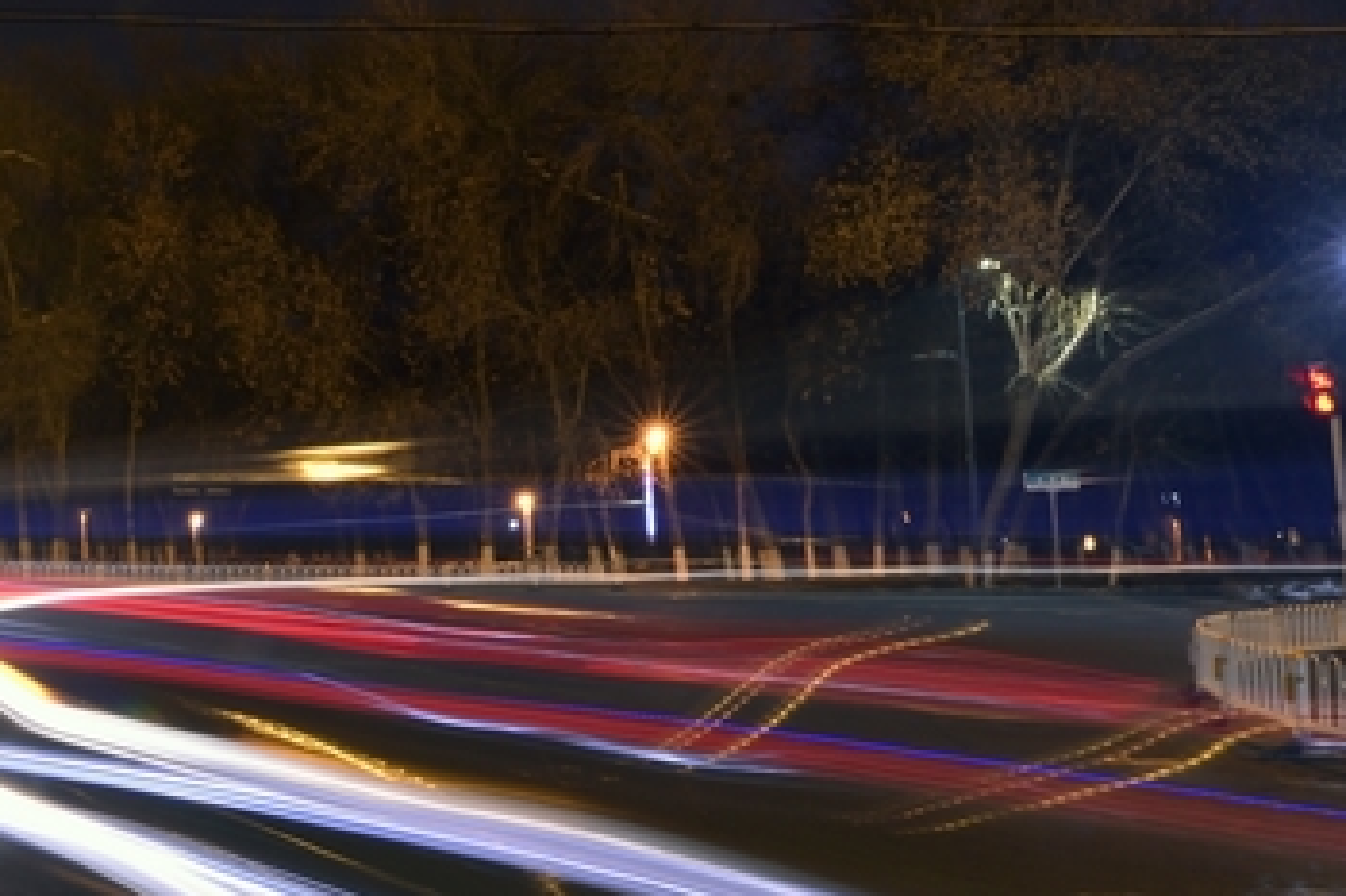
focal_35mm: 48
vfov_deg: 28.0
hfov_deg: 31.2
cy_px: 373
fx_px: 1794
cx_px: -435
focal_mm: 14
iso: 100
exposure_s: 15
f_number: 22
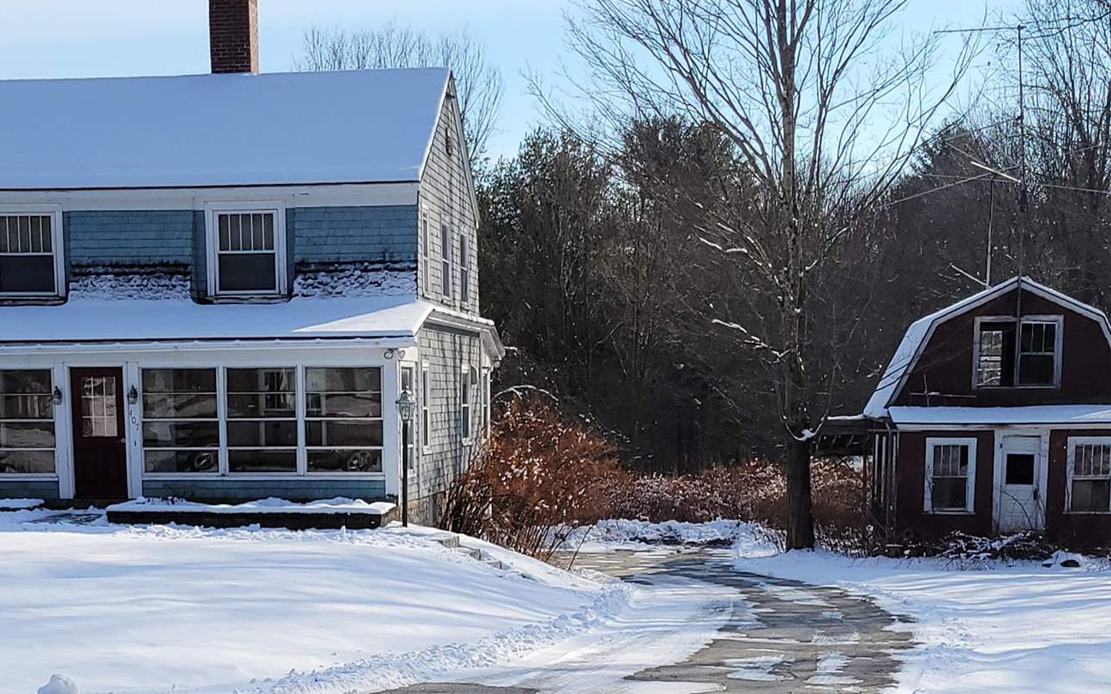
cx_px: 482
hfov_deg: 41.0
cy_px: 761
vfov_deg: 24.6
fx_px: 1484
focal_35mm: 49
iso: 40
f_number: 1.8
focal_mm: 5.4
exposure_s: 1/2359
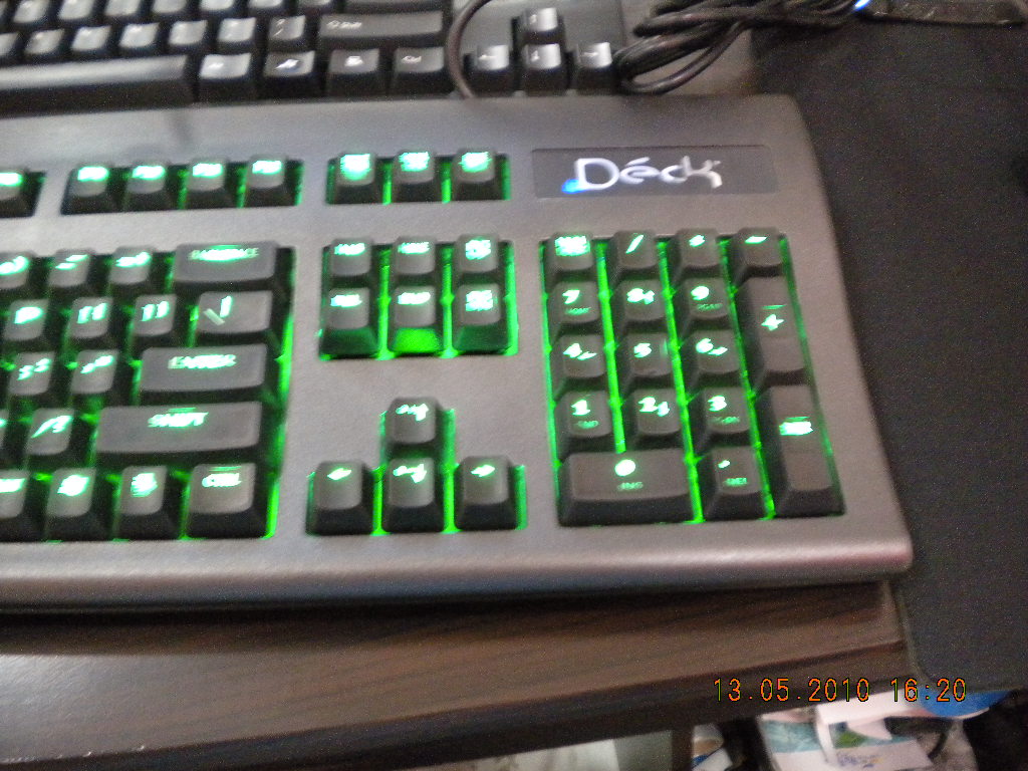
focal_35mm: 35
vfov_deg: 40.7
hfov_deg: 52.6
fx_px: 1039
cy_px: 386
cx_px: 514
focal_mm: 6.3
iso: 800
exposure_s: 1/6.4
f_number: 3.1
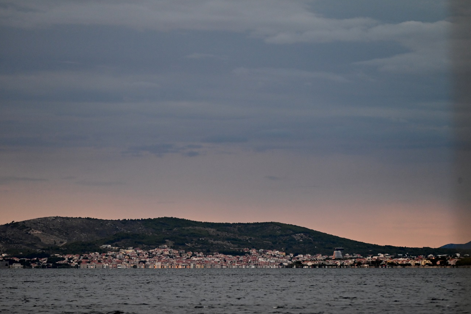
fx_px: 3036
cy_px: 158
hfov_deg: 8.9
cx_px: 234
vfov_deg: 5.9
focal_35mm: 232
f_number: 5.3
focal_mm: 230
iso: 2200
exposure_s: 1/500
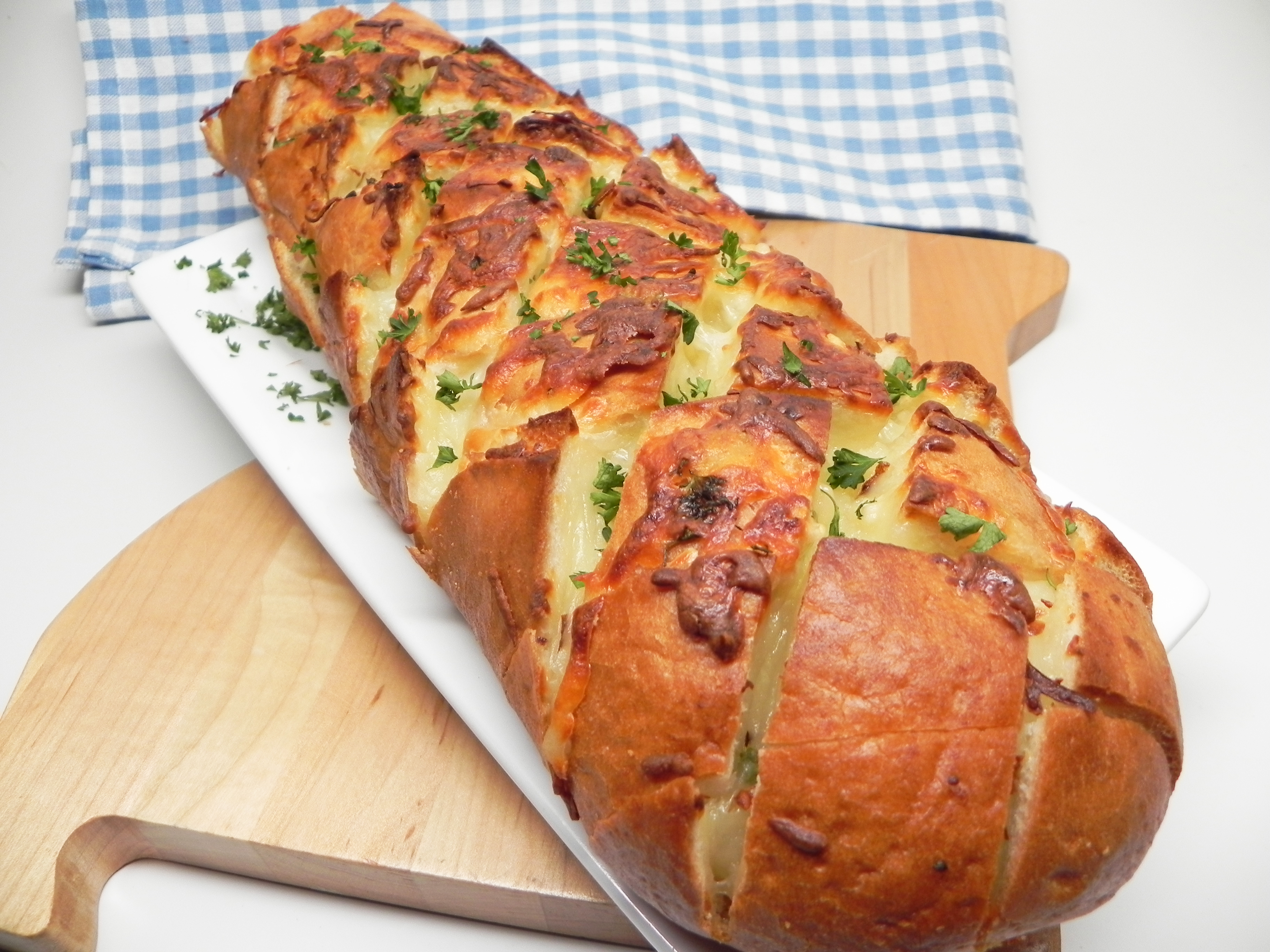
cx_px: 635
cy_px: 476
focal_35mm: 26
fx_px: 954
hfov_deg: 67.3
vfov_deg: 53.1
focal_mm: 4.6
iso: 160
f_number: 2.8
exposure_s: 1/45
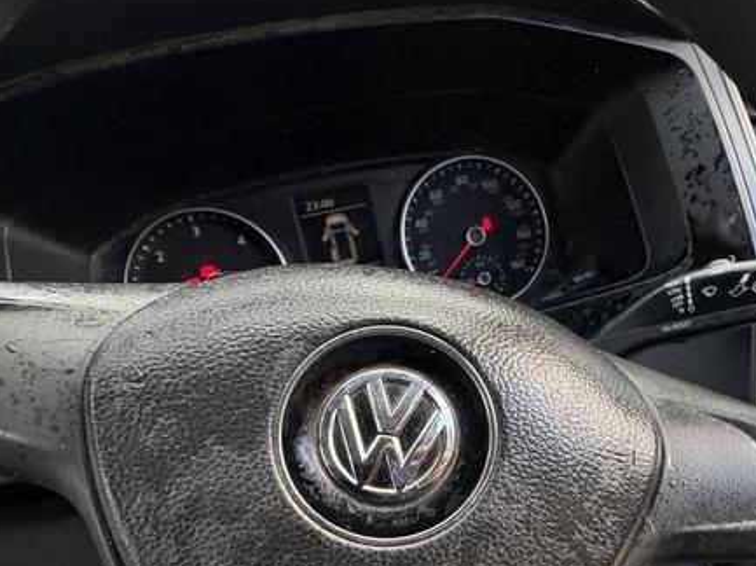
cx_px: 489
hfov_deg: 60.6
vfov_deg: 46.1
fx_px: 633
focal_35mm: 29
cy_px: 437
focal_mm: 2.22
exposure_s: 1/68
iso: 200
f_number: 2.2
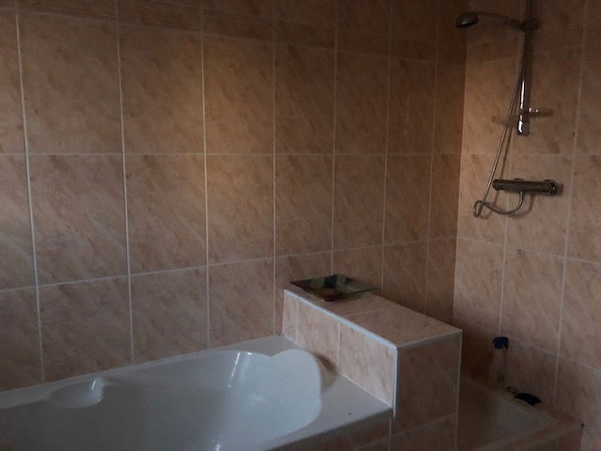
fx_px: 486
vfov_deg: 49.7
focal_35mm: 28
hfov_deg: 63.4
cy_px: 226
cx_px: 300
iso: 200
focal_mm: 3.99
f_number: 1.8
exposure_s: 1/4
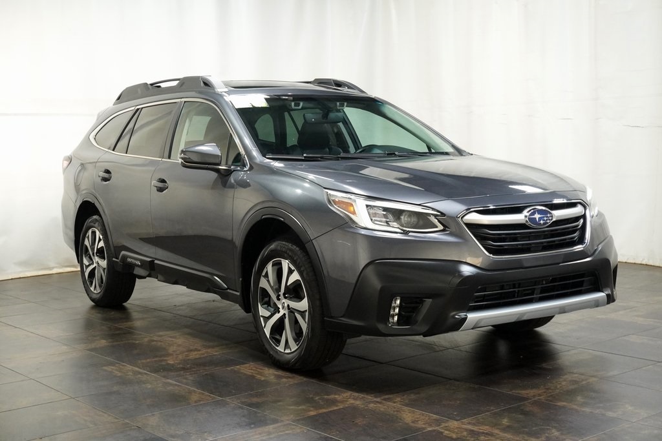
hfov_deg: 38.9
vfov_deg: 26.5
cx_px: 331
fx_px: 938
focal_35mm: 51
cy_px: 220
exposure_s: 1/160
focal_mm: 34
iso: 2500
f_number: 5
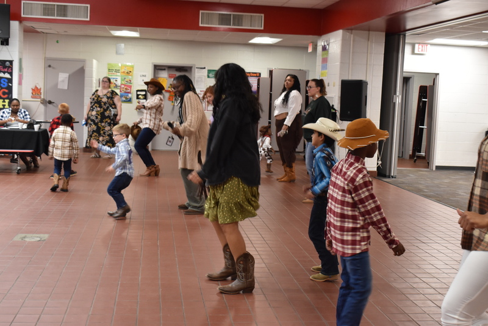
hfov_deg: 38.9
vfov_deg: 26.5
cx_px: 244
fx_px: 692
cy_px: 163
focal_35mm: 51
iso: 1400
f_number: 7.1
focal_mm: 34
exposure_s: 1/50
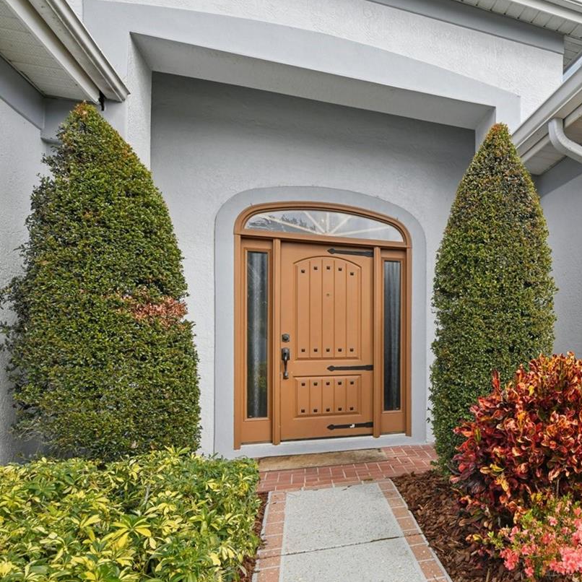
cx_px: 543
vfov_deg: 58.7
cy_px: 345
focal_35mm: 27
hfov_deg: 50.9
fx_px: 514
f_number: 8
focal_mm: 16
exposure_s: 1/400
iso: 400
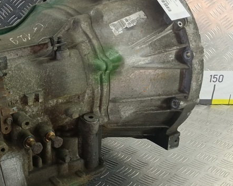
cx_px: -13
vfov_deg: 29.1
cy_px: 100
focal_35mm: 52
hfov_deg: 32.4
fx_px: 359
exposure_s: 1/50
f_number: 1.6
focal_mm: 4.11
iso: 176
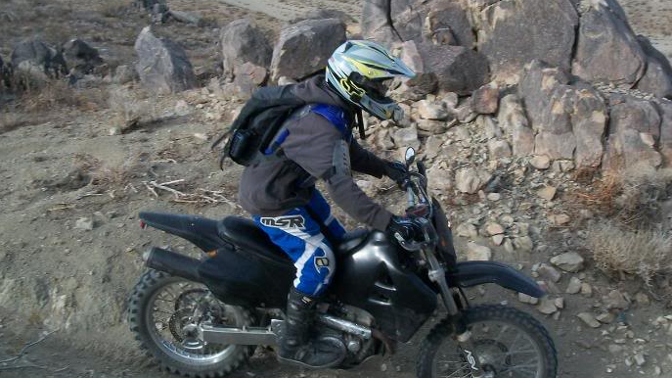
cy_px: 183
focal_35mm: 52
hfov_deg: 39.8
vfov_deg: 23.0
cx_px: 390
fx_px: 926
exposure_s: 1/250
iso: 80
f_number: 5.5
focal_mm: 5.7
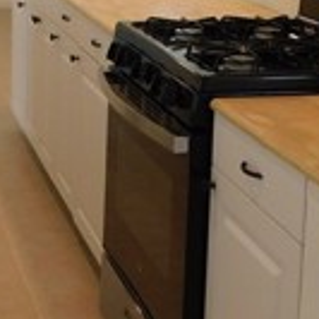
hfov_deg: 17.4
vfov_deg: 17.2
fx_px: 1022
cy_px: -19
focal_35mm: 98
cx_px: 10
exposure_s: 1/30
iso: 180
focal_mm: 4
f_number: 3
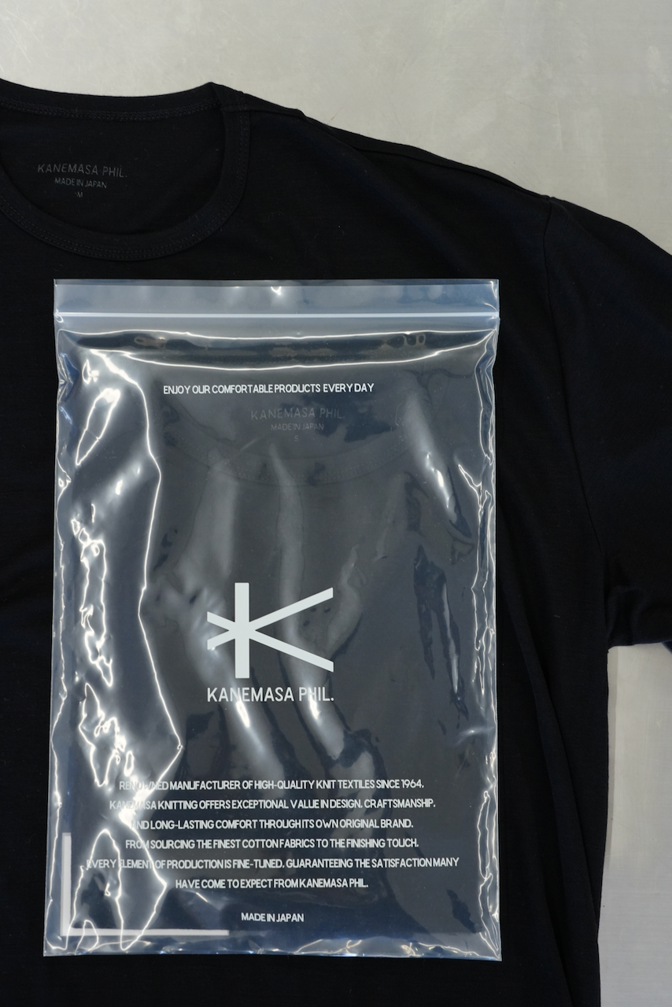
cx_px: 336
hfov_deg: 25.5
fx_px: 1483
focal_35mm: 53
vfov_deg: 37.5
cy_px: 504
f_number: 10
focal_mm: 53
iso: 1600
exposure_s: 1/40
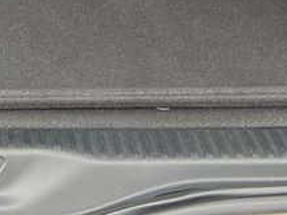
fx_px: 1020
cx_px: -66
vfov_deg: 10.7
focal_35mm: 123
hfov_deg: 15.4
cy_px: -251
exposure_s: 1/118
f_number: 1.5
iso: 125
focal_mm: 5.7
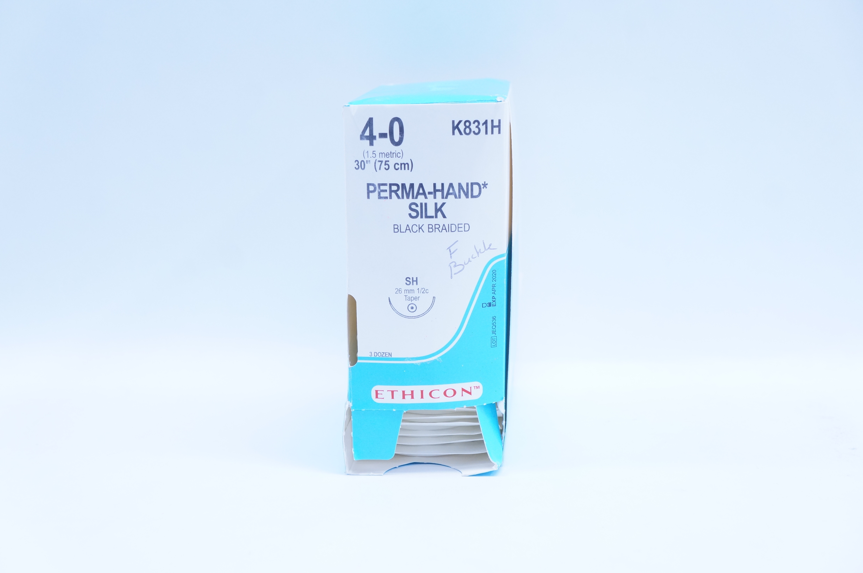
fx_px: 1401
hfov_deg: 34.2
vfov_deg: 23.1
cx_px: 432
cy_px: 286
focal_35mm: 58
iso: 800
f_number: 5.6
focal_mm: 39
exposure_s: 1/125
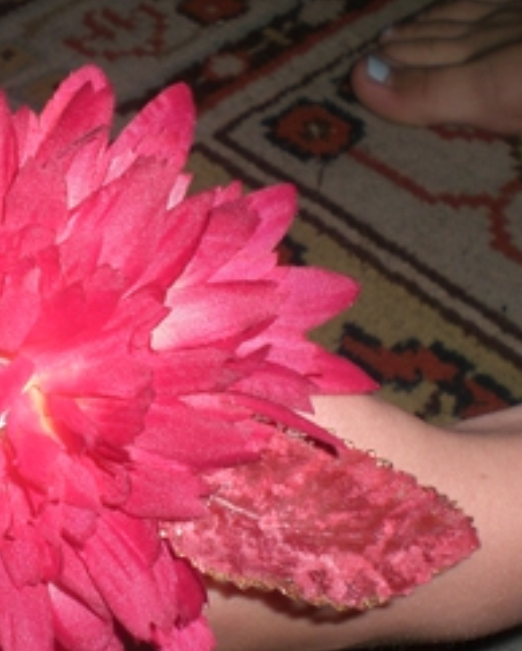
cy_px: 398
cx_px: 35
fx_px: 1331
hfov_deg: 21.6
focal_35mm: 69
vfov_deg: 27.4
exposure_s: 1/60
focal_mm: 6.3
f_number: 3.1
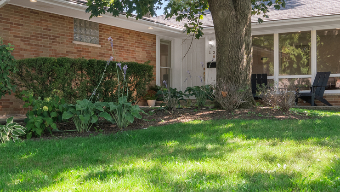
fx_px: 496
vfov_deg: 21.9
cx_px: 146
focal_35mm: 55
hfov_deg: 37.8
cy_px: 96
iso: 200
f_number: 8
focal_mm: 16
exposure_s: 1/60
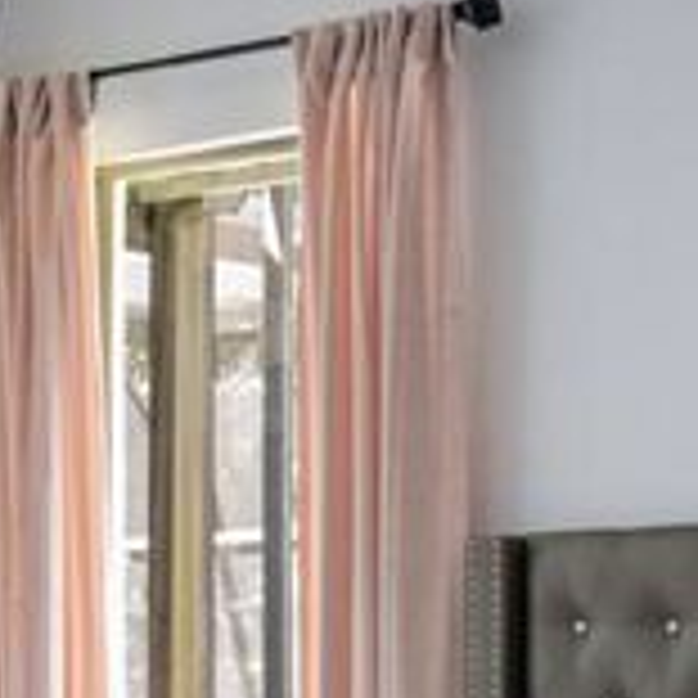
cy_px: 912
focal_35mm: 146
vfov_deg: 11.7
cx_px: 781
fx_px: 3320
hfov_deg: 11.8
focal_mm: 25.1
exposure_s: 1/40
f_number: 4
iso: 800
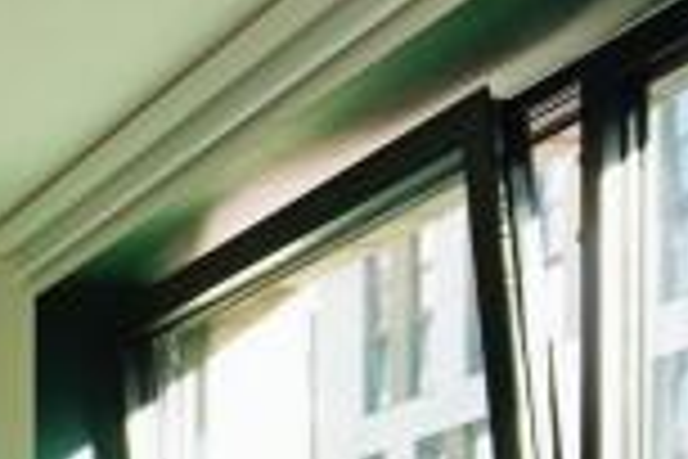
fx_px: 2178
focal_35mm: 114
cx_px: -746
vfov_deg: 10.8
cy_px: 952
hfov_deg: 14.4
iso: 640
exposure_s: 1/80
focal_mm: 17
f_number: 7.1
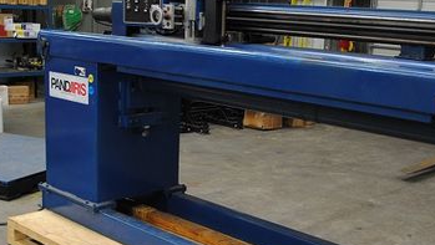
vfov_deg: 22.2
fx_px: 623
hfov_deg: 38.3
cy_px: 152
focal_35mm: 54
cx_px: 257
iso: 250
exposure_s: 1/30
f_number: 3.8
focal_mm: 20
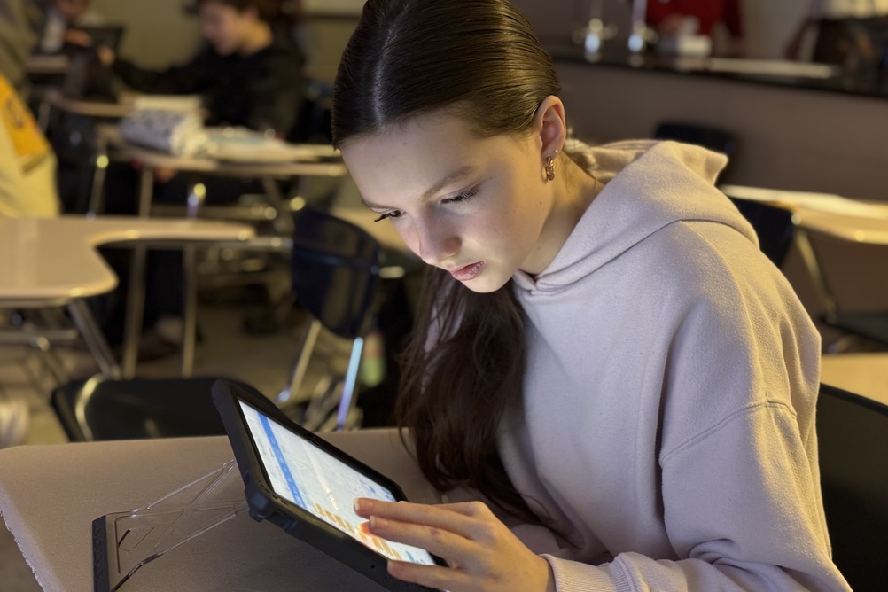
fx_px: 1258
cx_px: 450
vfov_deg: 26.5
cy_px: 333
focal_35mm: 51
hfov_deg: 38.9
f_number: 1.78
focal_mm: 6.76
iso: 320
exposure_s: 1/40
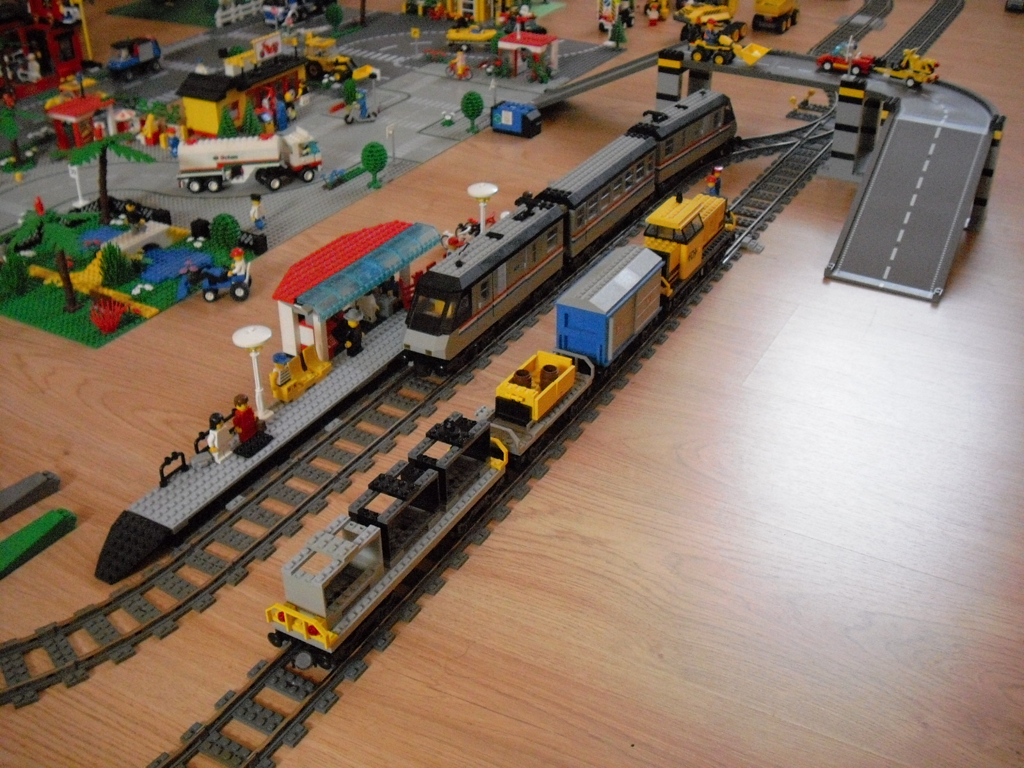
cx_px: 512
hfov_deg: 49.0
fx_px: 1124
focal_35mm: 38
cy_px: 384
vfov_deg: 37.7
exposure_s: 1/60
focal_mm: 6.2
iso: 800
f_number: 2.8
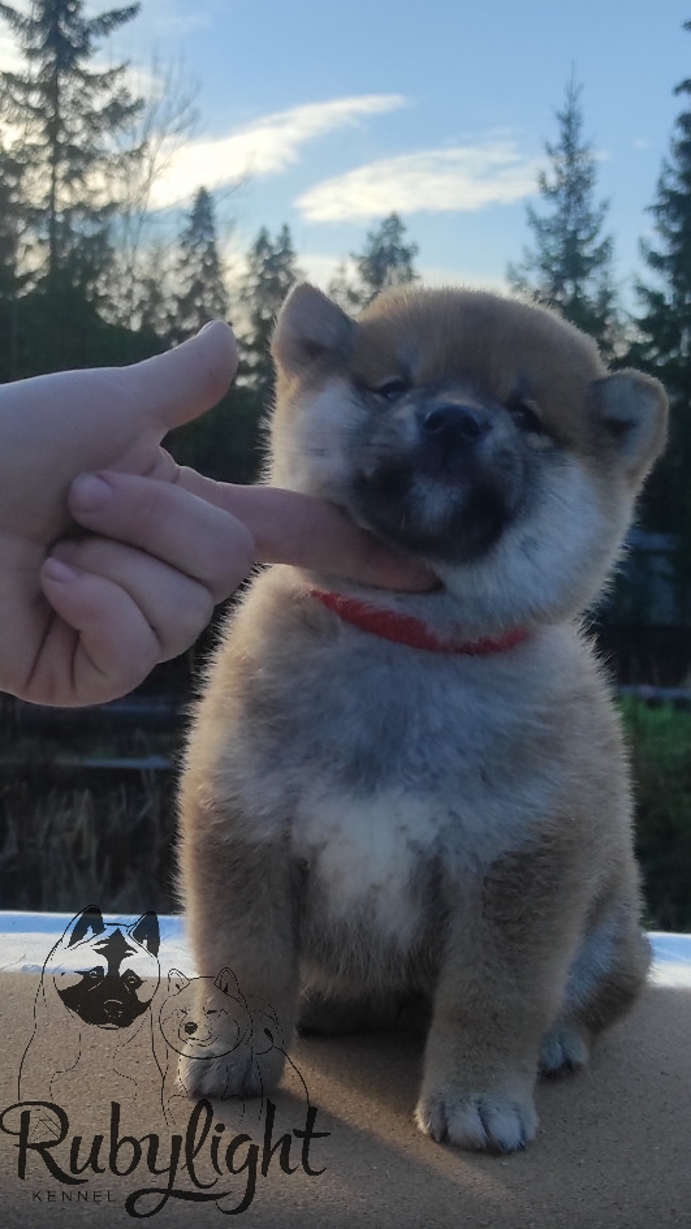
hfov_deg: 41.1
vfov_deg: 67.9
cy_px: 605
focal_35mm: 28
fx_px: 912
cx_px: 449
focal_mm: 5.43
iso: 100
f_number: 1.89
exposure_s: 1/2500
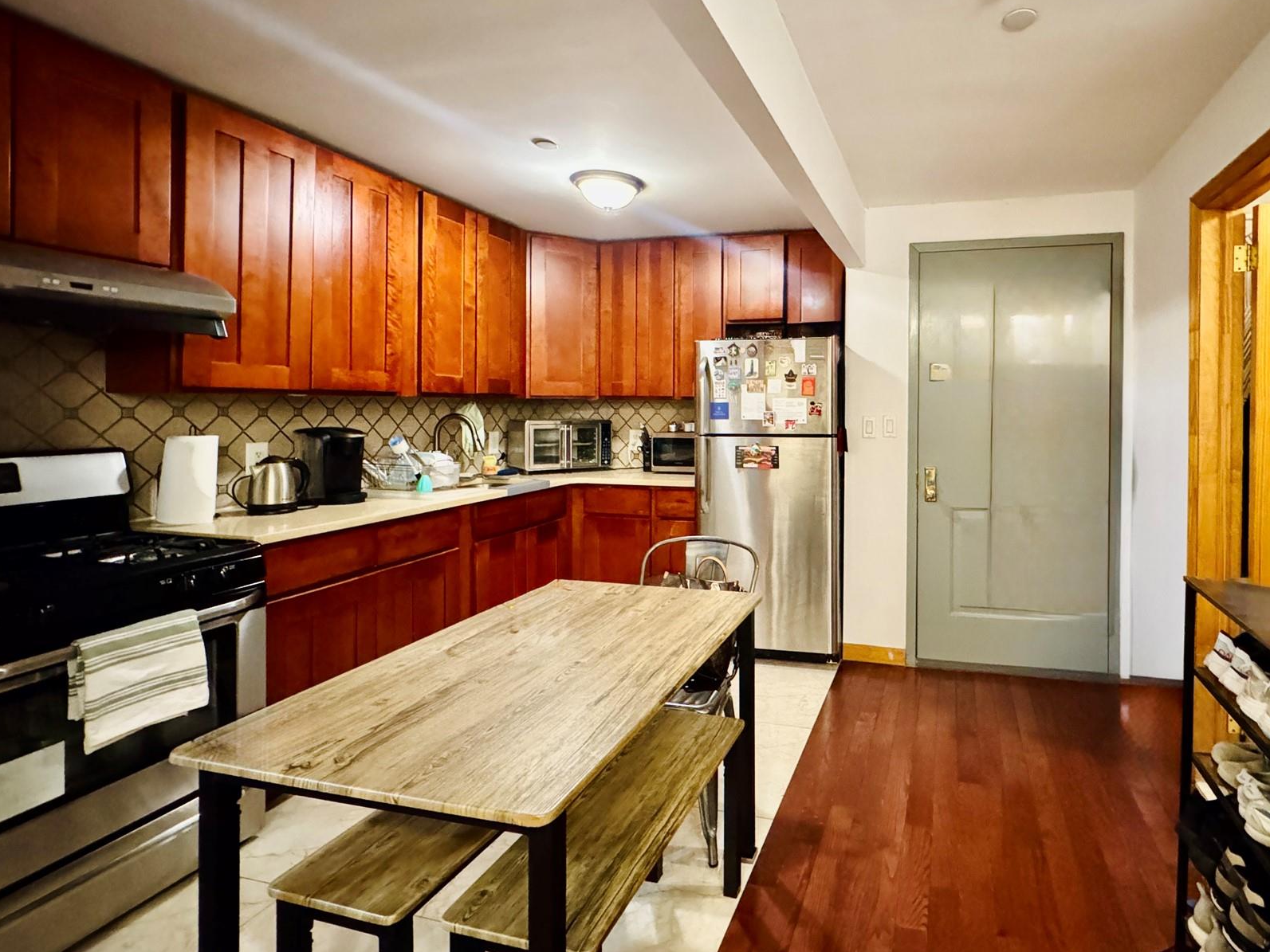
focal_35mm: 18
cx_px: 799
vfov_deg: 71.3
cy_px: 412
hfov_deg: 85.9
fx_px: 660
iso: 2000
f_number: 2.2
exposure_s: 1/30
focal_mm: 2.22
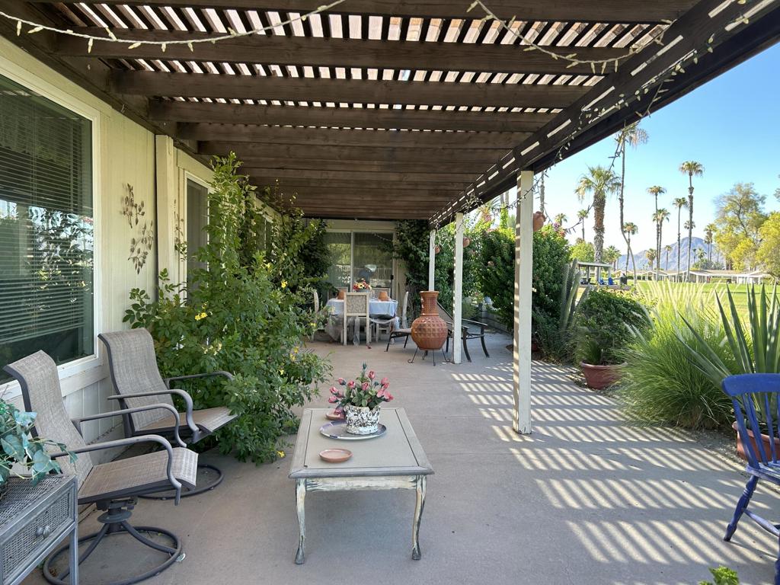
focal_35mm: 26
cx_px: 390
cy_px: 292
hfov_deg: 67.3
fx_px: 586
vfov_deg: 53.1
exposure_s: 1/371
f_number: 1.5
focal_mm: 5.7
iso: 50
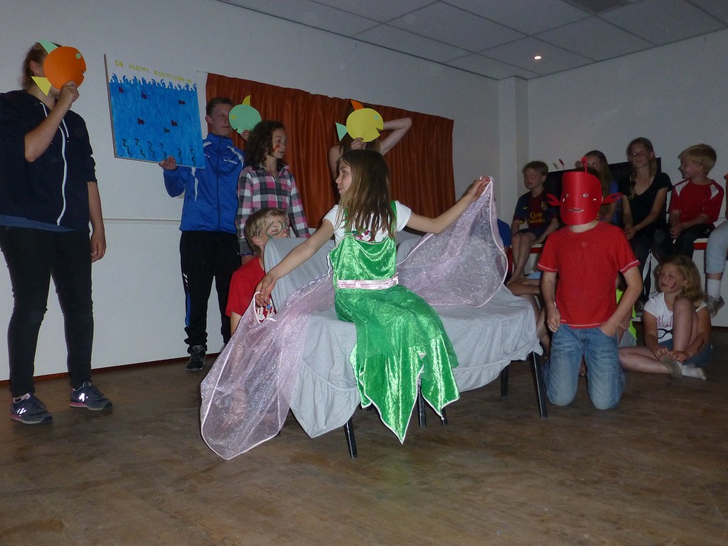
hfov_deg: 61.6
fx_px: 610
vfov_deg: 48.2
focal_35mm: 29
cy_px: 286
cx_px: 373
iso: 320
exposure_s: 1/60
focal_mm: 4.8
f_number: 3.4
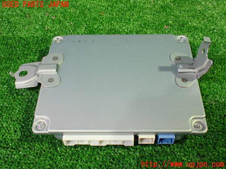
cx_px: 113
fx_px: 268
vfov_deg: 35.1
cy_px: 84
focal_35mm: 41
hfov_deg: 45.8
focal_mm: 7.31
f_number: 2.8
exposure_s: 1/50
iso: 800
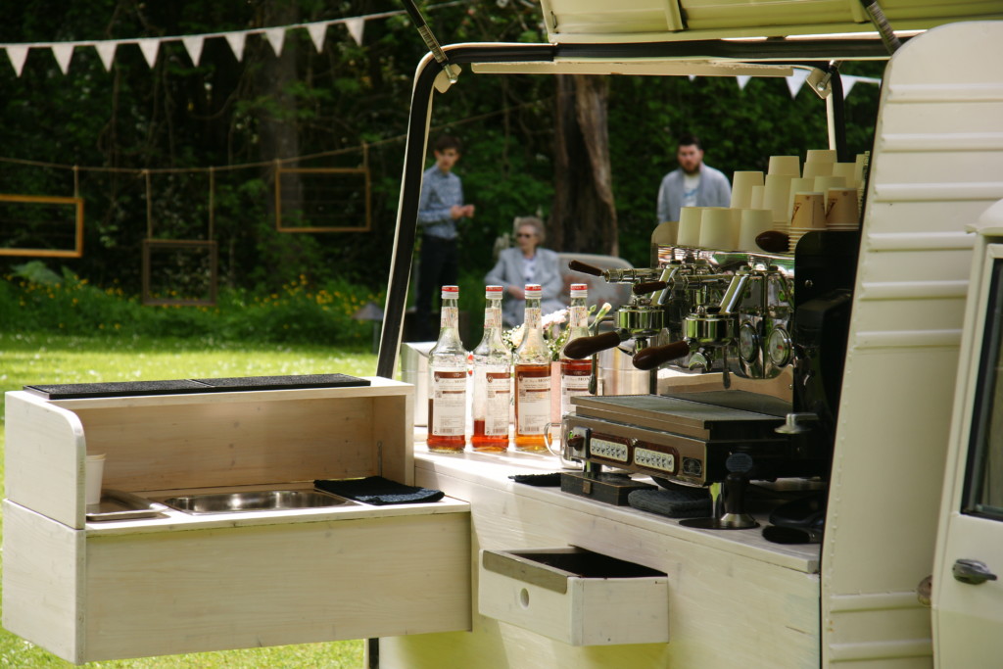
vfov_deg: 12.2
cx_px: 502
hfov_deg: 18.2
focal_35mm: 112
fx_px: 3135
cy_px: 334
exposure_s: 1/250
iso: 200
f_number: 7.1
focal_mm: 75
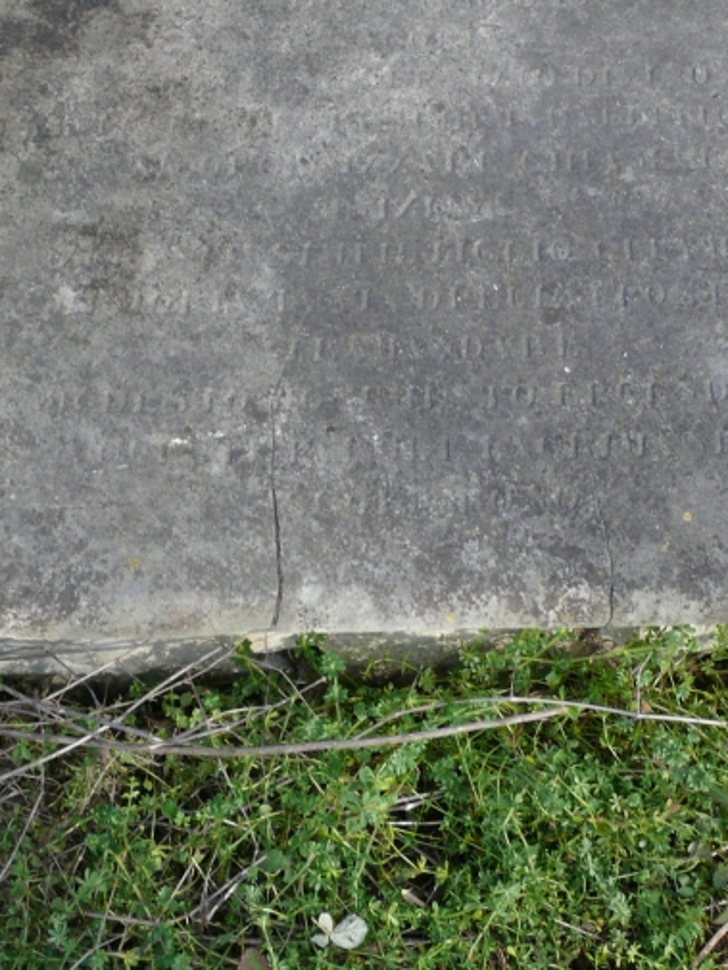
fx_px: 2102
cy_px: 17
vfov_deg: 24.9
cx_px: 480
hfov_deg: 19.6
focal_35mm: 75
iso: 100
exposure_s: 1/125
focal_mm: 7.9
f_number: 4
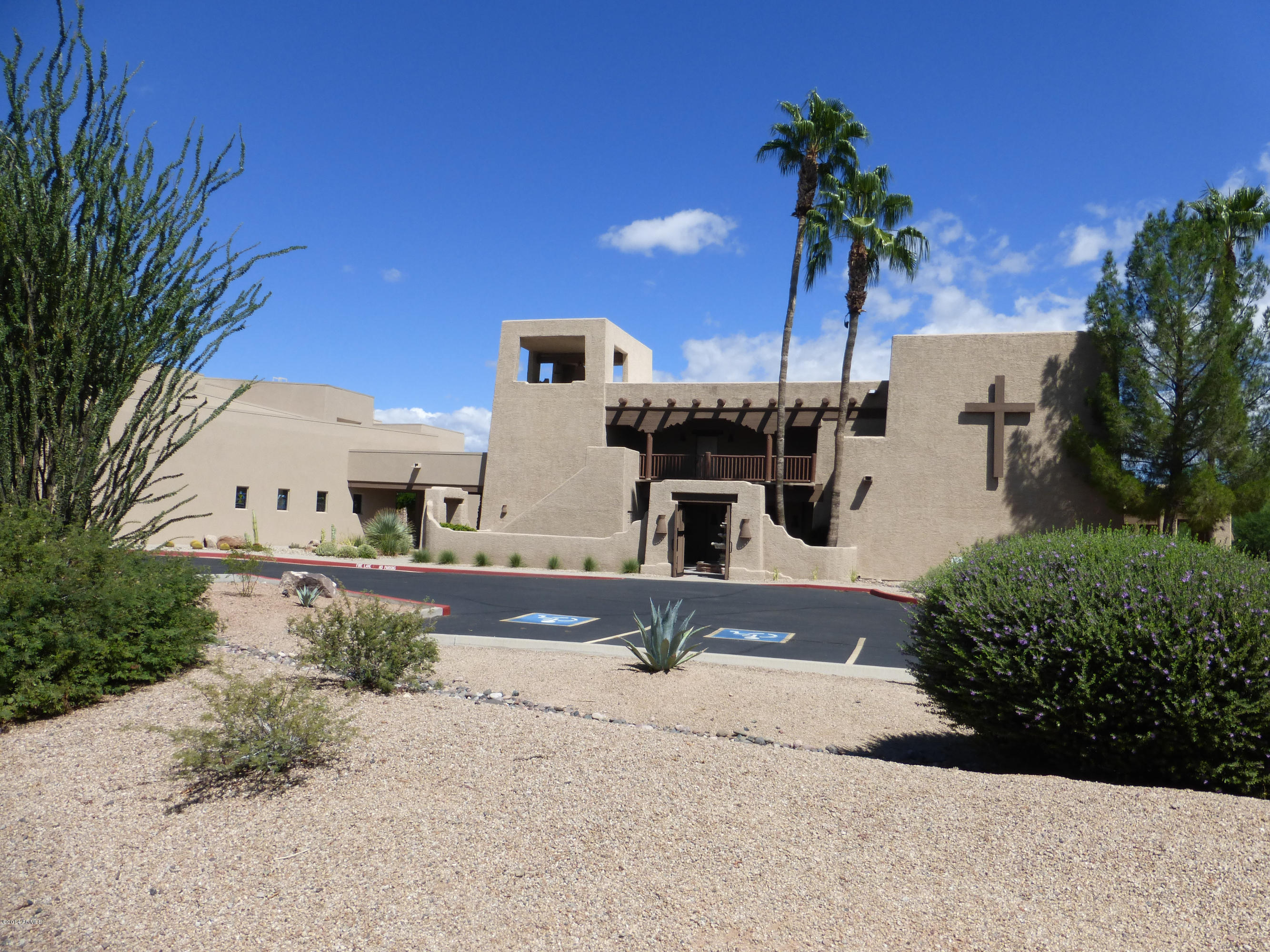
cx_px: 635
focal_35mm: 24
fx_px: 880
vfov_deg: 56.8
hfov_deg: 71.6
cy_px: 476
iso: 100
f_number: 4
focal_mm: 4.3
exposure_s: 1/1000
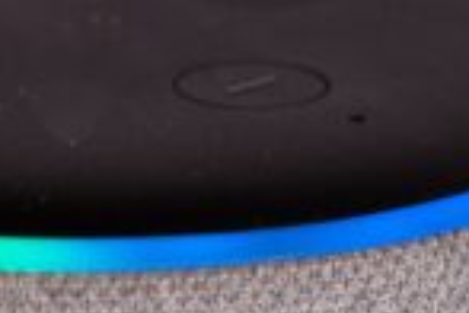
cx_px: 453
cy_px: 219
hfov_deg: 3.0
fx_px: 9067
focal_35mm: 696
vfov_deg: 2.0
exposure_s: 1/30
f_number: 5.6
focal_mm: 100
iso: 320
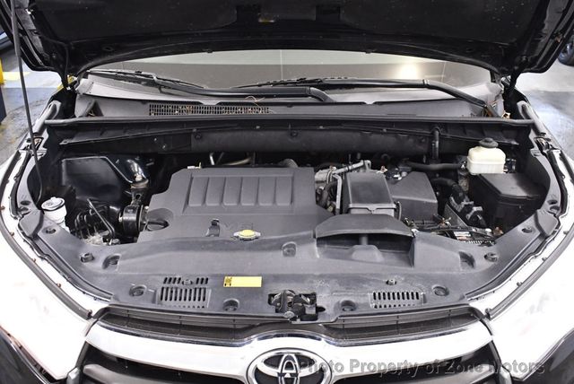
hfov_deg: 53.1
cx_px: 287
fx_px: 575
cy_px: 192
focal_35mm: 36
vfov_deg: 36.9
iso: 3200
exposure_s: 1/100
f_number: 3.5
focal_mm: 18
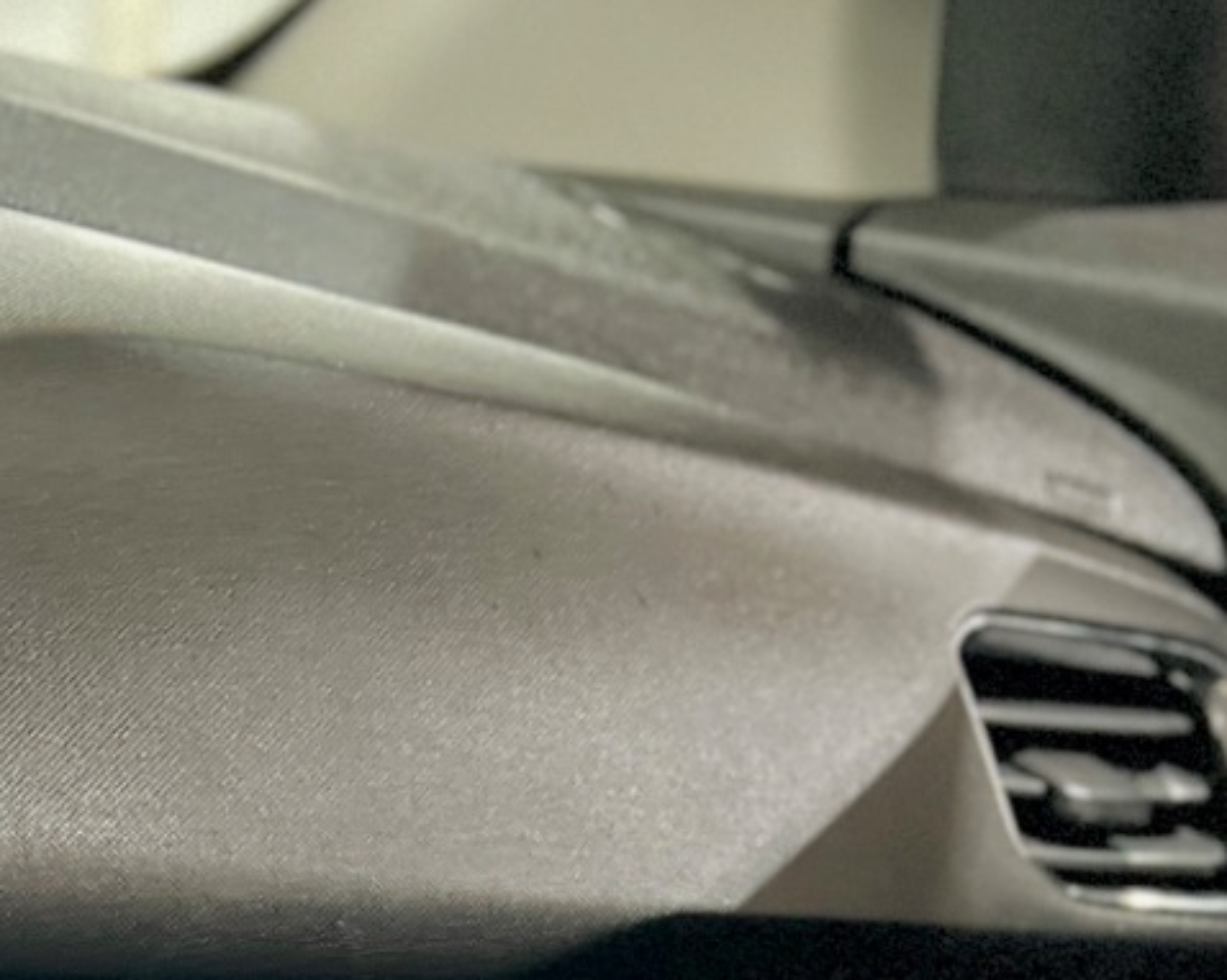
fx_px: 3703
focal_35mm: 102
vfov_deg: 14.1
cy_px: 1503
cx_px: -290
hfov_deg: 17.8
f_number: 1.5
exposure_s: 1/30
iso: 1000
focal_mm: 5.7
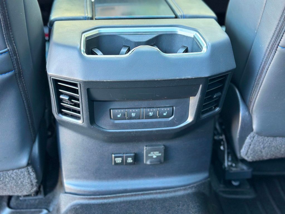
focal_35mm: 48
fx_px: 395
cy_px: 107
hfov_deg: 39.7
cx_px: 142
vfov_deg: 30.3
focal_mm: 6.86
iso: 400
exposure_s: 1/40
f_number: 1.78
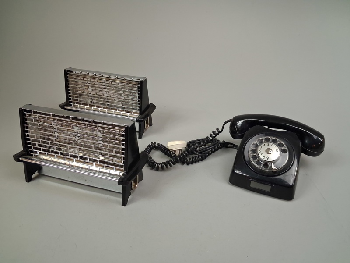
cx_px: 175
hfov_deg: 65.3
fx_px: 273
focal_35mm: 27
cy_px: 132
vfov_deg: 51.4
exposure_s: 1/100
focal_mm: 4
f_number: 1.8
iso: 400
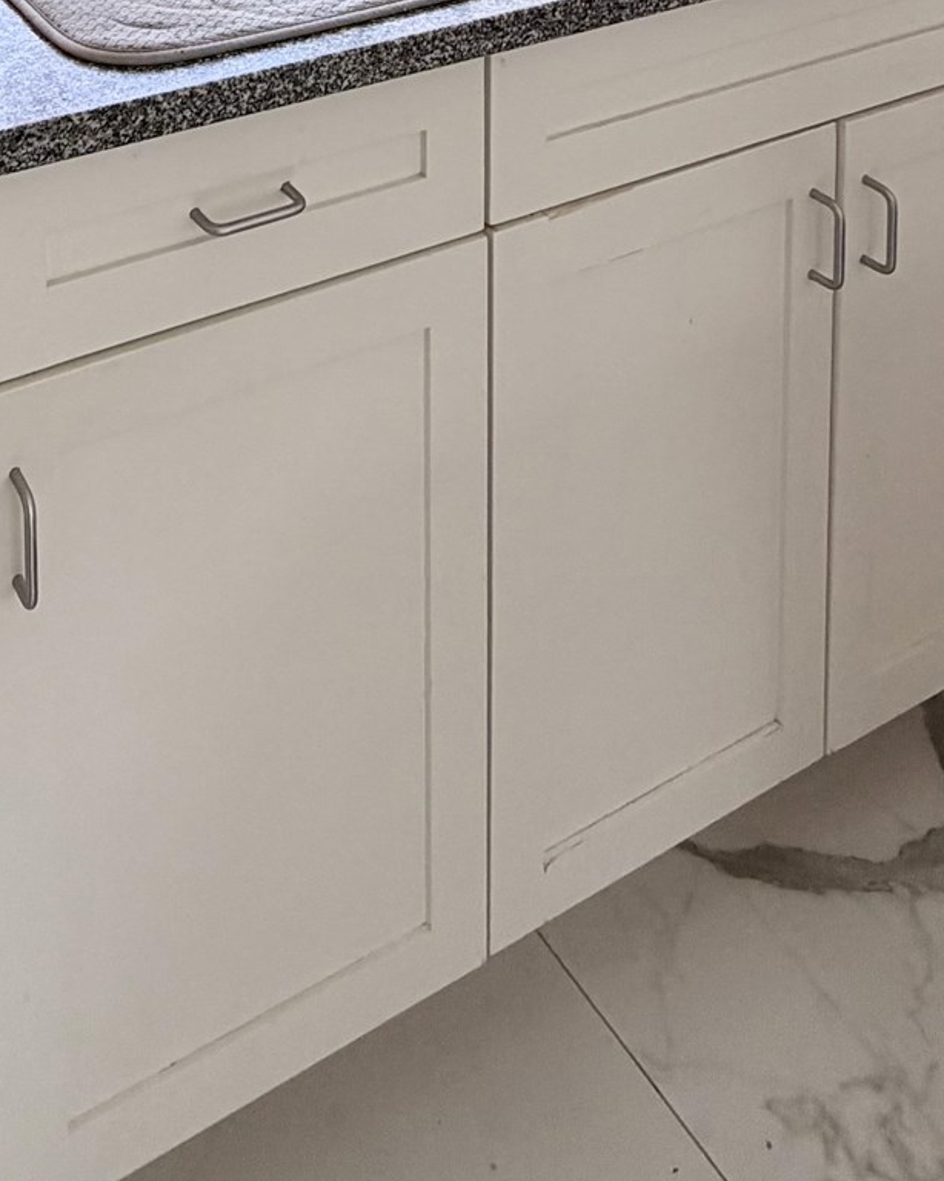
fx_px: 1432
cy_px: -432
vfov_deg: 31.6
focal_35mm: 41
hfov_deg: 34.5
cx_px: 95
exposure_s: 1/120
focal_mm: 2.22
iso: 100
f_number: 2.2
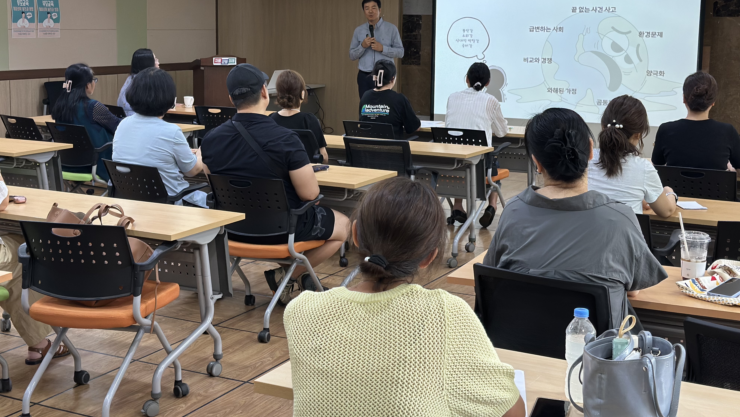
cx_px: 370
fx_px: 1040
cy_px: 145
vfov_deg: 22.6
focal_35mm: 53
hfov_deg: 39.2
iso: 160
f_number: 1.78
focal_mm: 6.86
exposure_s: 1/120
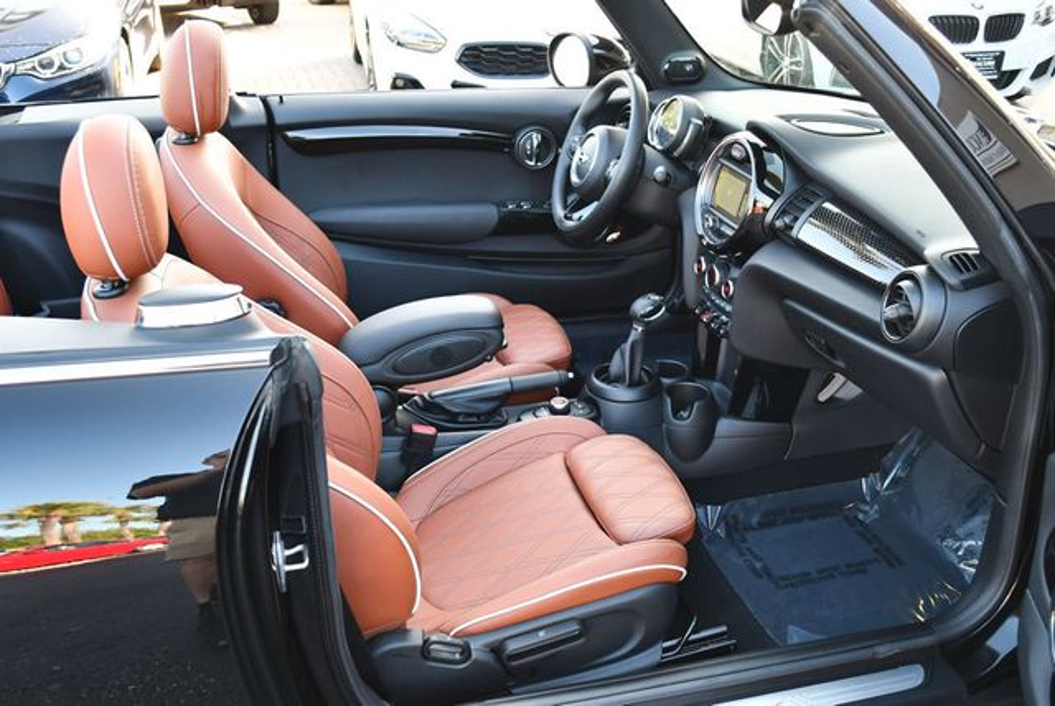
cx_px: 528
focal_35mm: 36
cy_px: 353
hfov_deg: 53.1
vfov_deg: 36.9
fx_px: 1056
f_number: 3.5
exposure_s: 1/250
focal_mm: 18
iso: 720
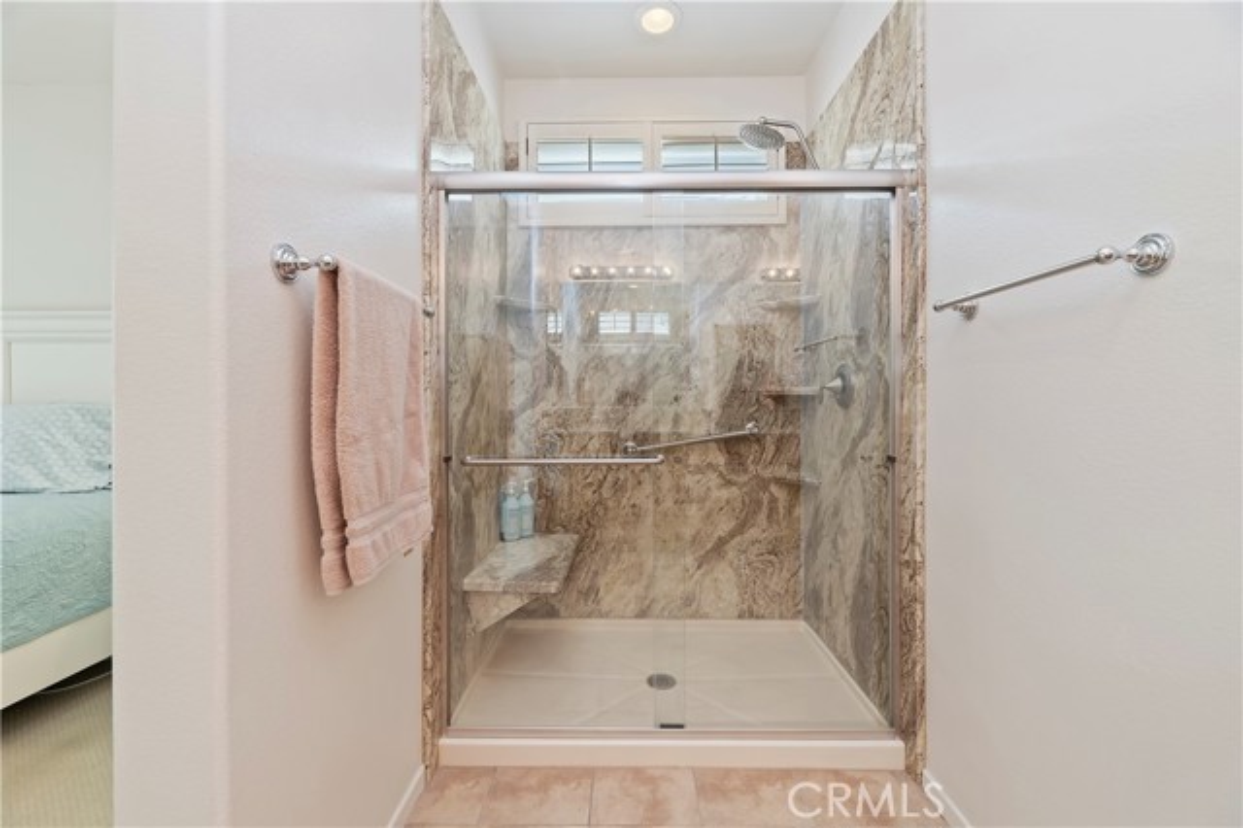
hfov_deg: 104.3
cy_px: 414
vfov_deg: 81.1
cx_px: 622
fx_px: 483
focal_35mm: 14
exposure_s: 1/6
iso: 500
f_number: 10
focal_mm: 14
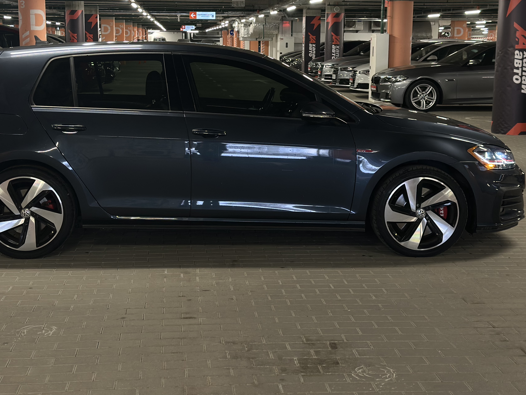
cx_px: 231
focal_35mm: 57
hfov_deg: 33.7
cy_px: 165
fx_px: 866
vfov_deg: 25.6
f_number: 1.78
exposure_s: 1/50
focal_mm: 6.86
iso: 200
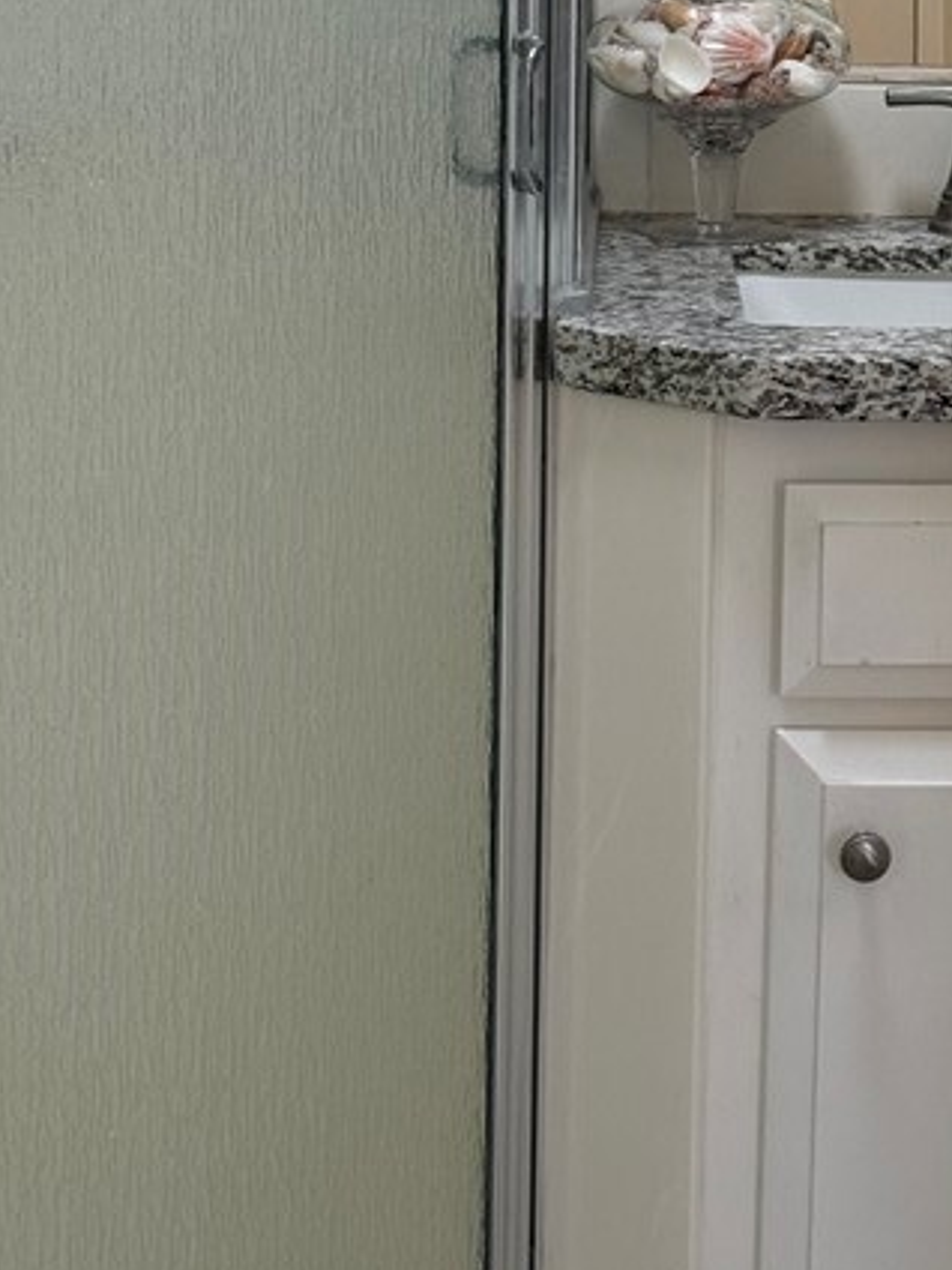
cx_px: 1072
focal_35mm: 116
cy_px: 111
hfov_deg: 12.5
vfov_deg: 16.7
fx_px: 4254
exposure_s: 1/121
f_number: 1.78
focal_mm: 6.76
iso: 80
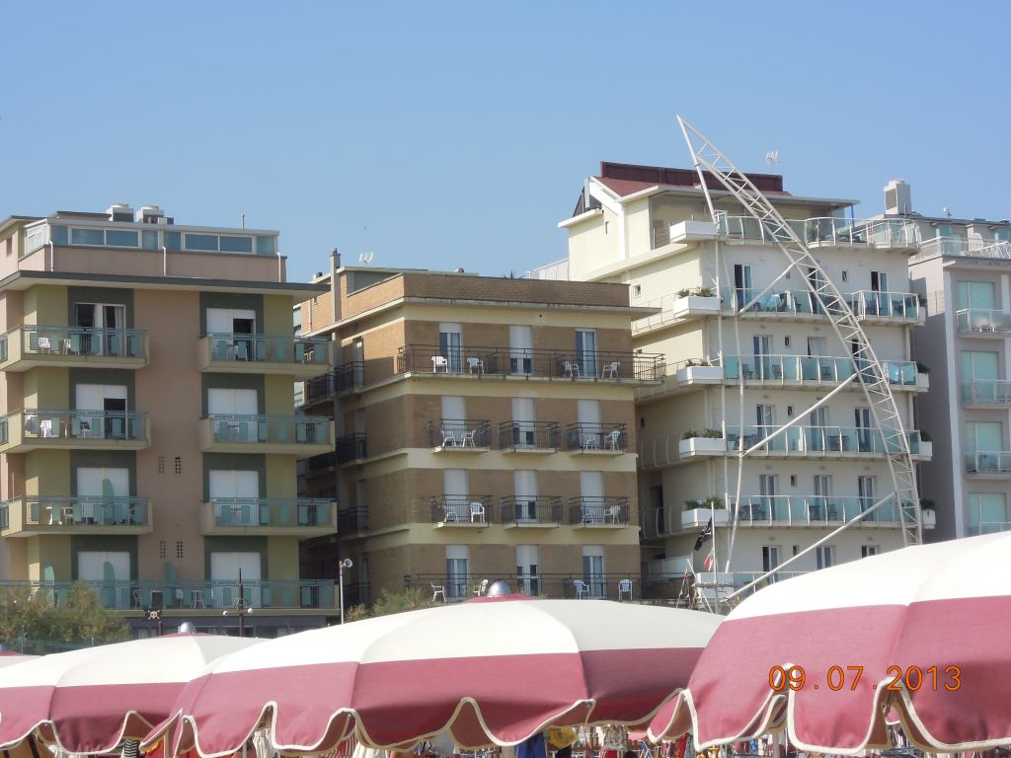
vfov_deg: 14.8
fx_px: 2921
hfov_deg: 19.6
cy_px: 379
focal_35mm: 100
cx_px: 506
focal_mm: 17.9
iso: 160
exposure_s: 1/800
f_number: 4.9
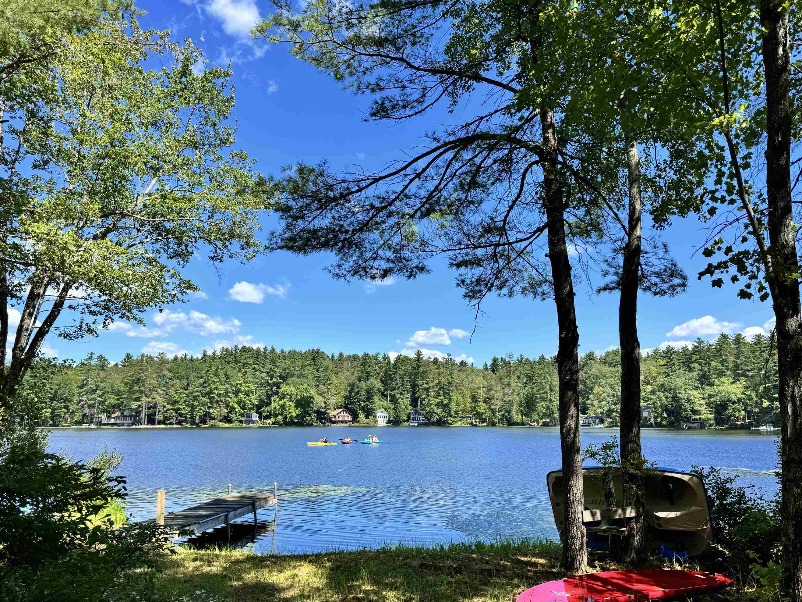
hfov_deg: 63.4
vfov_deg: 49.7
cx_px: 384
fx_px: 649
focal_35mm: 28
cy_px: 322
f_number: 1.78
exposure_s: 1/3096
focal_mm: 6.76
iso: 80
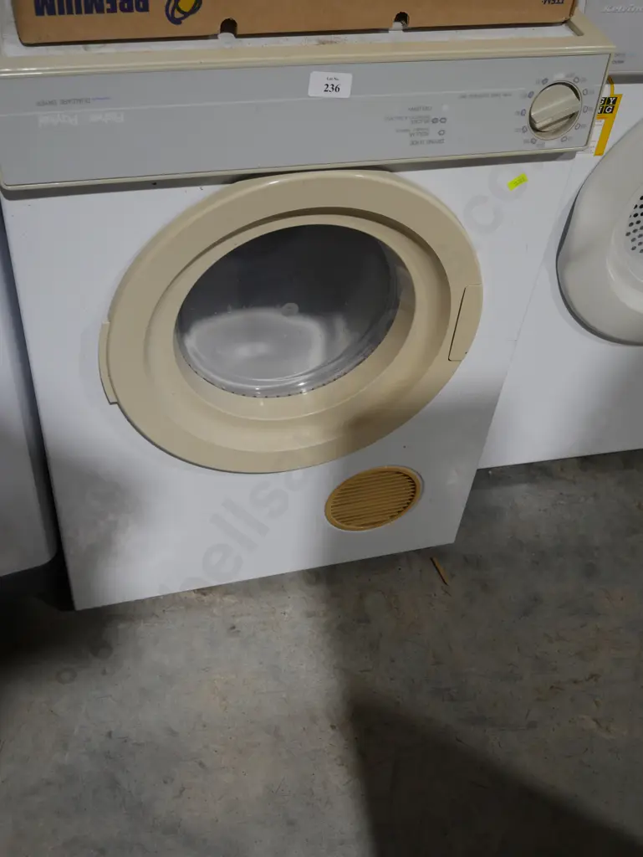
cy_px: 428
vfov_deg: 46.8
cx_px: 322
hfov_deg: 36.0
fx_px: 990
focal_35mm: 40
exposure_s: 1/60
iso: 250
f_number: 4.4
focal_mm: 20
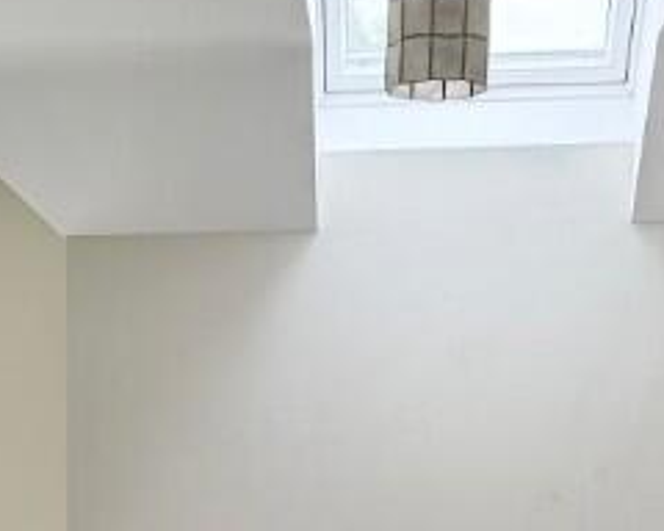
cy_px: 799
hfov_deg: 19.0
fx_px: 1965
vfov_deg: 14.4
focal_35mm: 100
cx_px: 155
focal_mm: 6.76
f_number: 1.78
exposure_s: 1/140
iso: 100
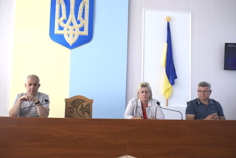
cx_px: 118
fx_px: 236
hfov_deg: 53.1
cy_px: 79
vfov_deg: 36.9
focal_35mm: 36
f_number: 6.3
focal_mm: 24
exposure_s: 1/125
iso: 400
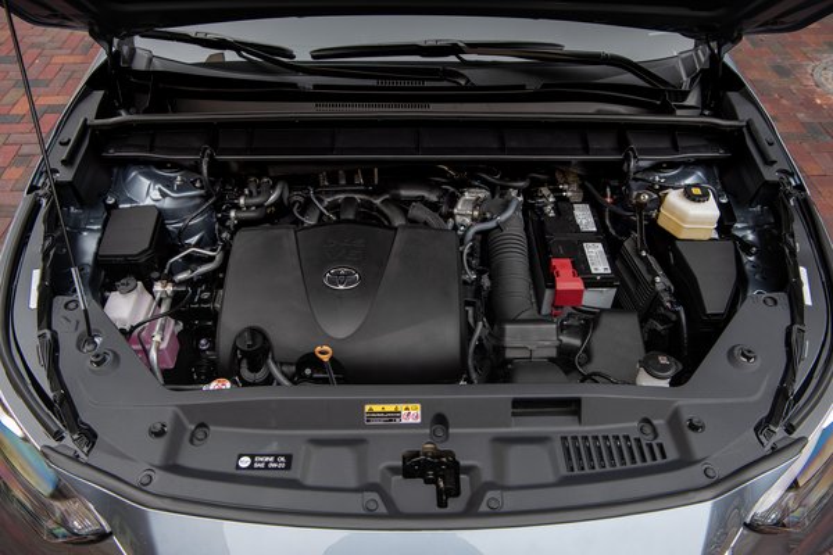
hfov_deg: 61.9
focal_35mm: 30
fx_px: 694
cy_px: 278
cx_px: 416
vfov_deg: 43.6
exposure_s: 1/20
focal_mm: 30
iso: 400
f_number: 8
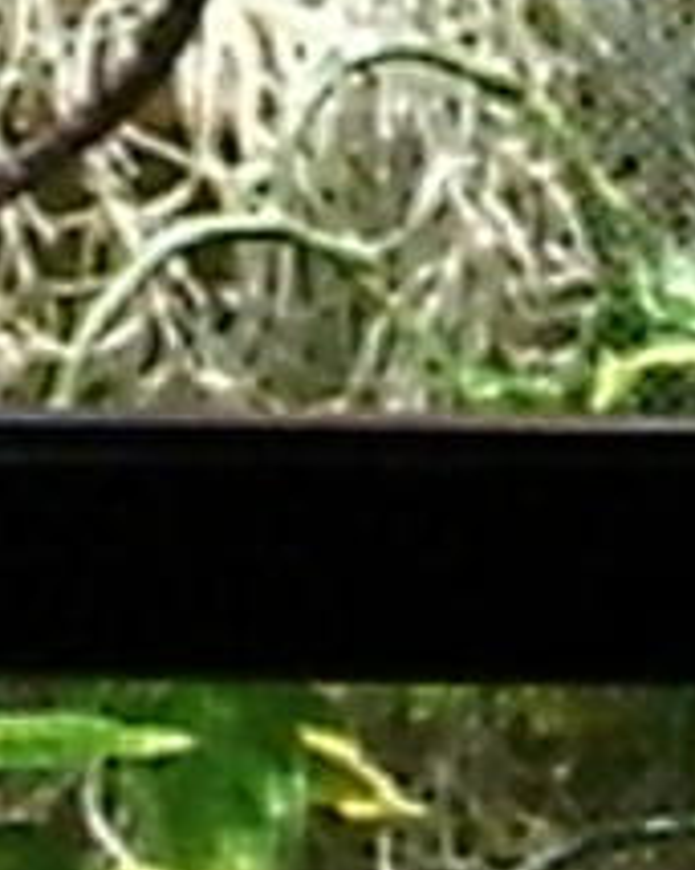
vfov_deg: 4.8
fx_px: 10343
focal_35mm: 402
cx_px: 28
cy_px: -594
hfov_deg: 3.8
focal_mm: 9
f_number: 3.3
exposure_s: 1/100
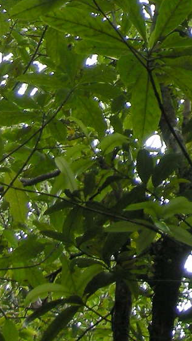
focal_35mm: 165
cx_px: 404
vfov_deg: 11.8
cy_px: -308
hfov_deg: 7.1
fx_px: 1494
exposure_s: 1/52
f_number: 2.7
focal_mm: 7.5
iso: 126
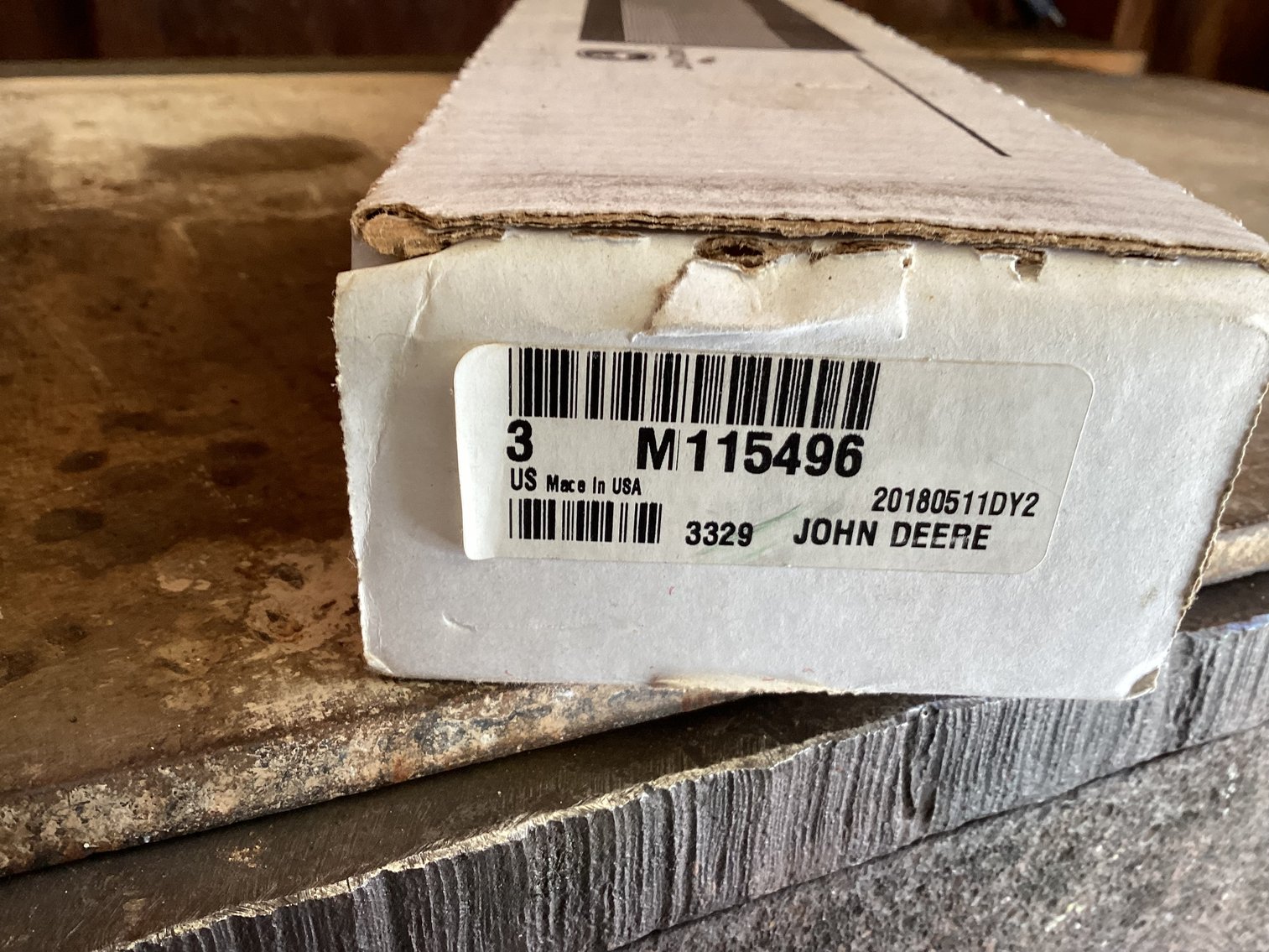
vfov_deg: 45.4
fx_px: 1137
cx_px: 634
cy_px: 476
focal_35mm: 31
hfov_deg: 58.3
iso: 80
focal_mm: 3.3
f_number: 2.4
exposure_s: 1/50
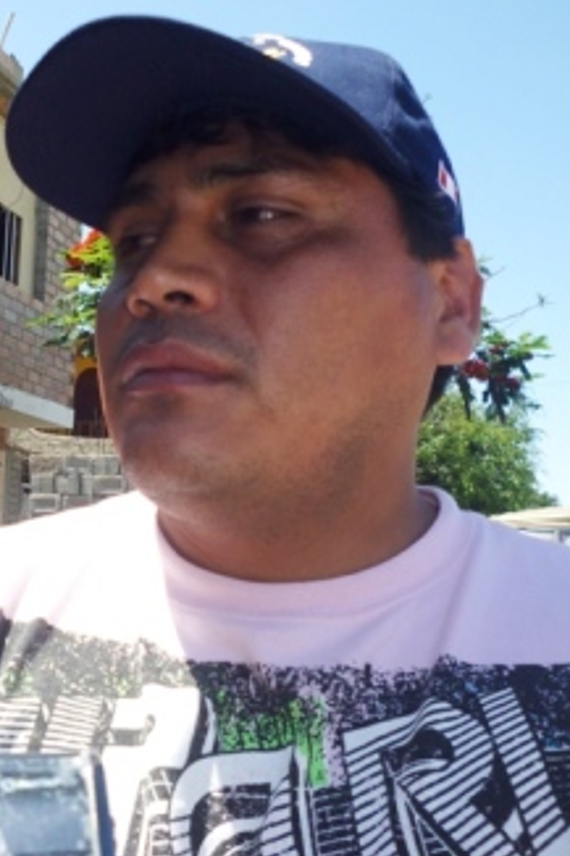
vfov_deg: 48.5
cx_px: 102
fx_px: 951
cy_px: 428
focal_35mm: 40
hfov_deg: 32.3
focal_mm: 5
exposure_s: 1/80
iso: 100
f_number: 9
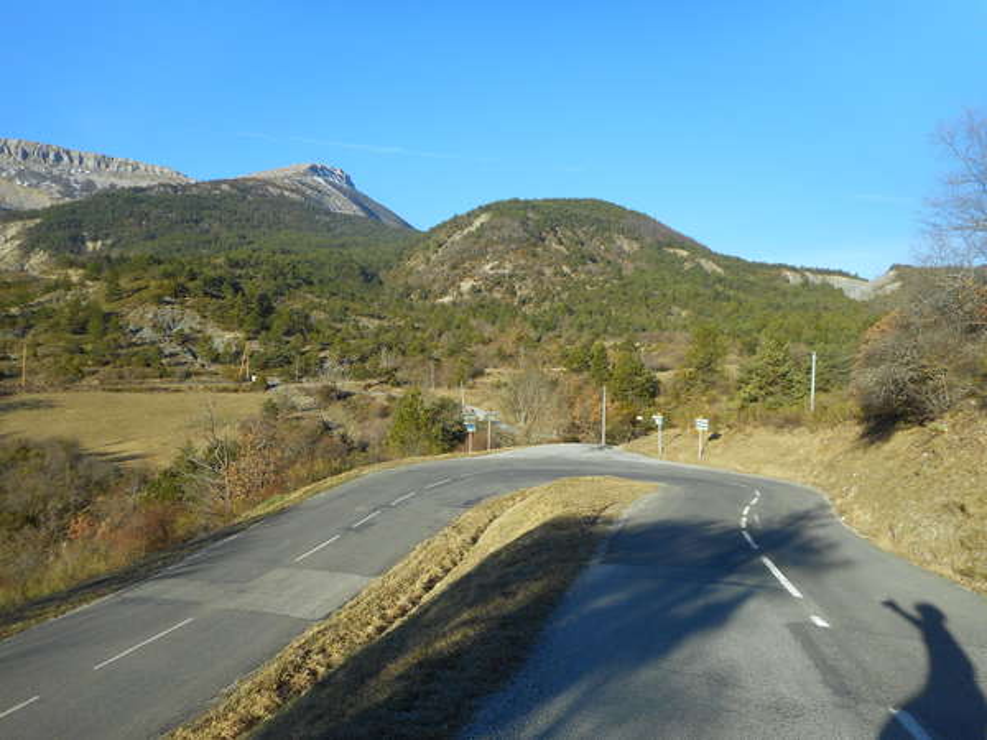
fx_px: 713
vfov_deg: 54.9
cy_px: 370
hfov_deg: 69.4
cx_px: 494
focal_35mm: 25
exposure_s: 1/500
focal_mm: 4.5
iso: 80
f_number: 3.7
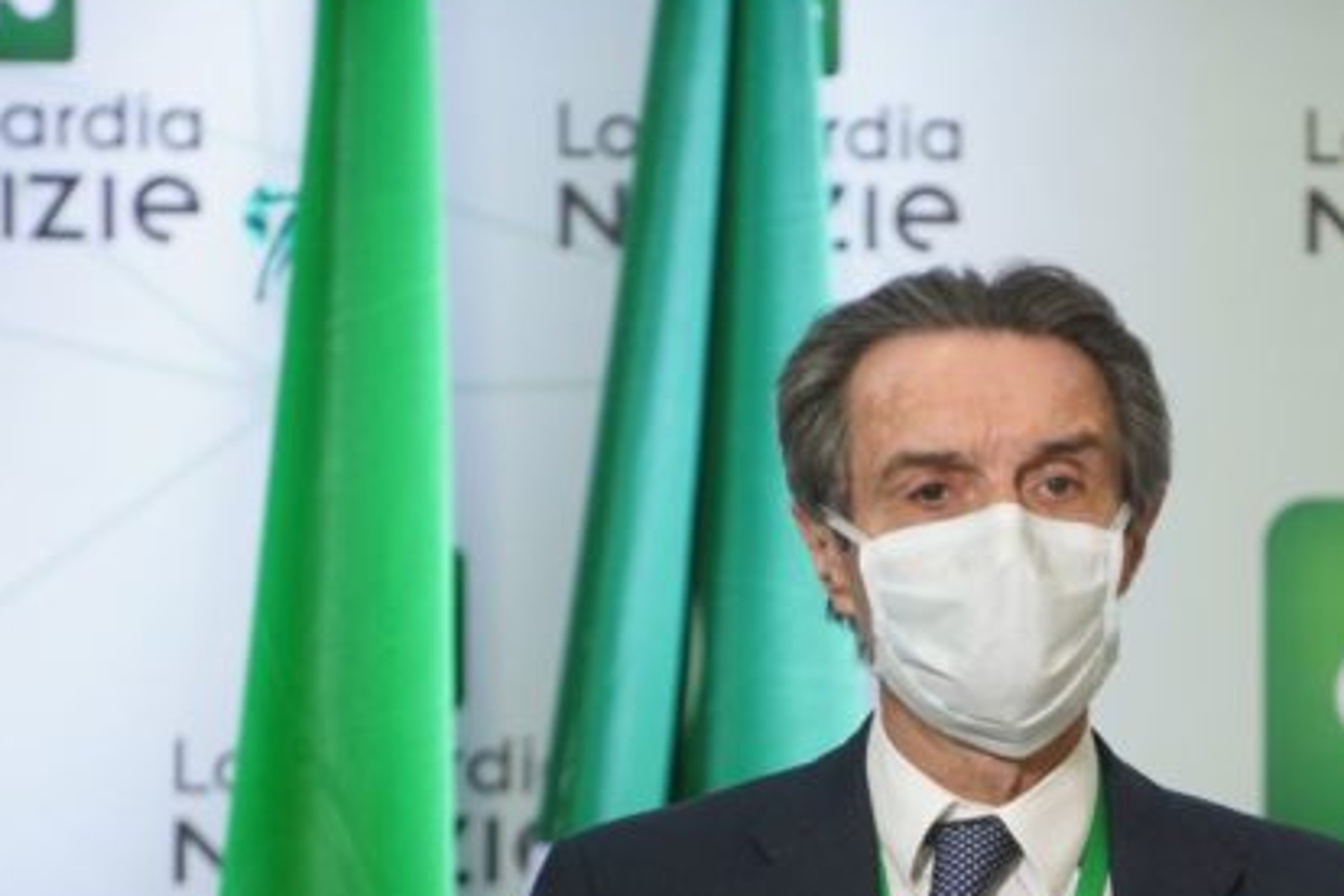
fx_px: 11108
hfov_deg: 6.9
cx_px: 1130
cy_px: 789
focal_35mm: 298
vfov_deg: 4.6
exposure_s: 1/200
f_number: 4.5
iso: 1600
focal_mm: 160.3
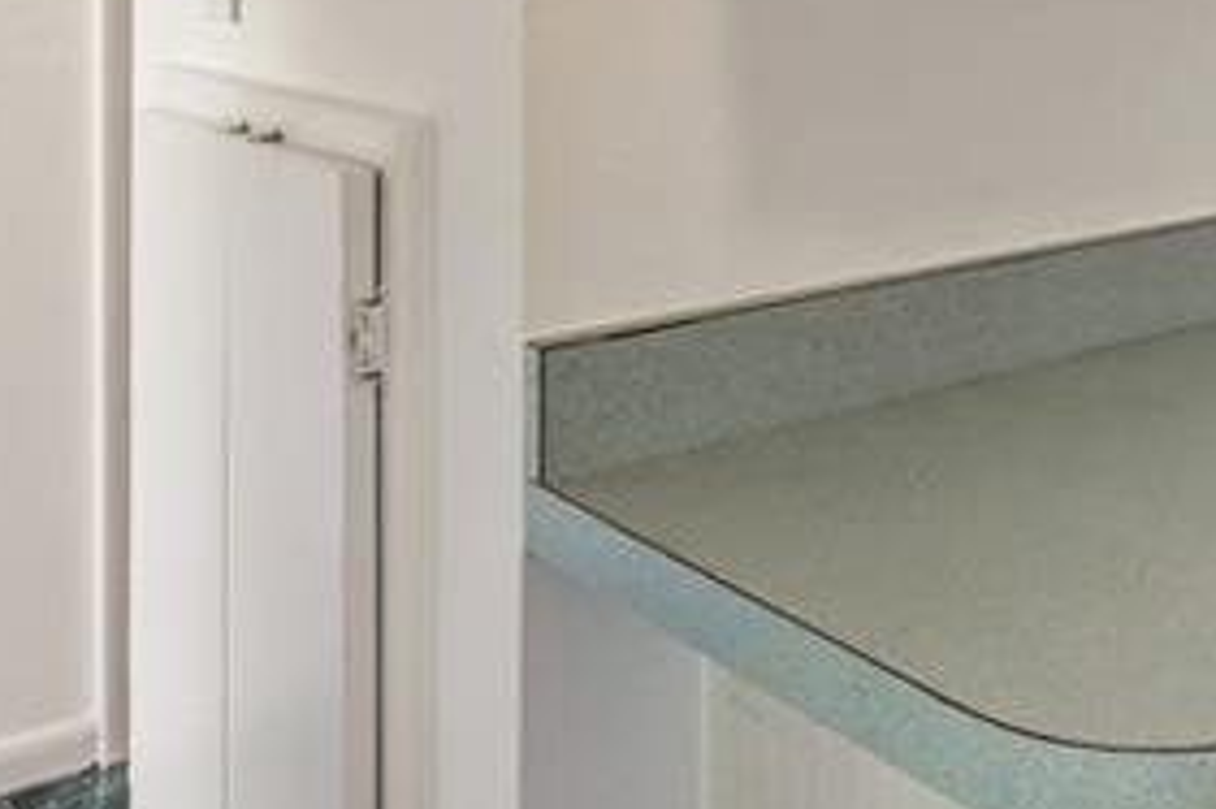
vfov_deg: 24.9
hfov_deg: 35.2
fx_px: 1722
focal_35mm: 51
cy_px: -43
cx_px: 1220
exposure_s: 1/3
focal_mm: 14
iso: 250
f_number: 9
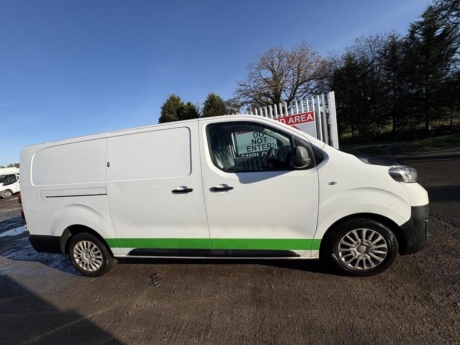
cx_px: 230
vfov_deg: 85.7
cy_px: 172
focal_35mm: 14
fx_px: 186
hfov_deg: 102.1
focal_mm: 2.22
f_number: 2.2
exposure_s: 1/2674
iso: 40
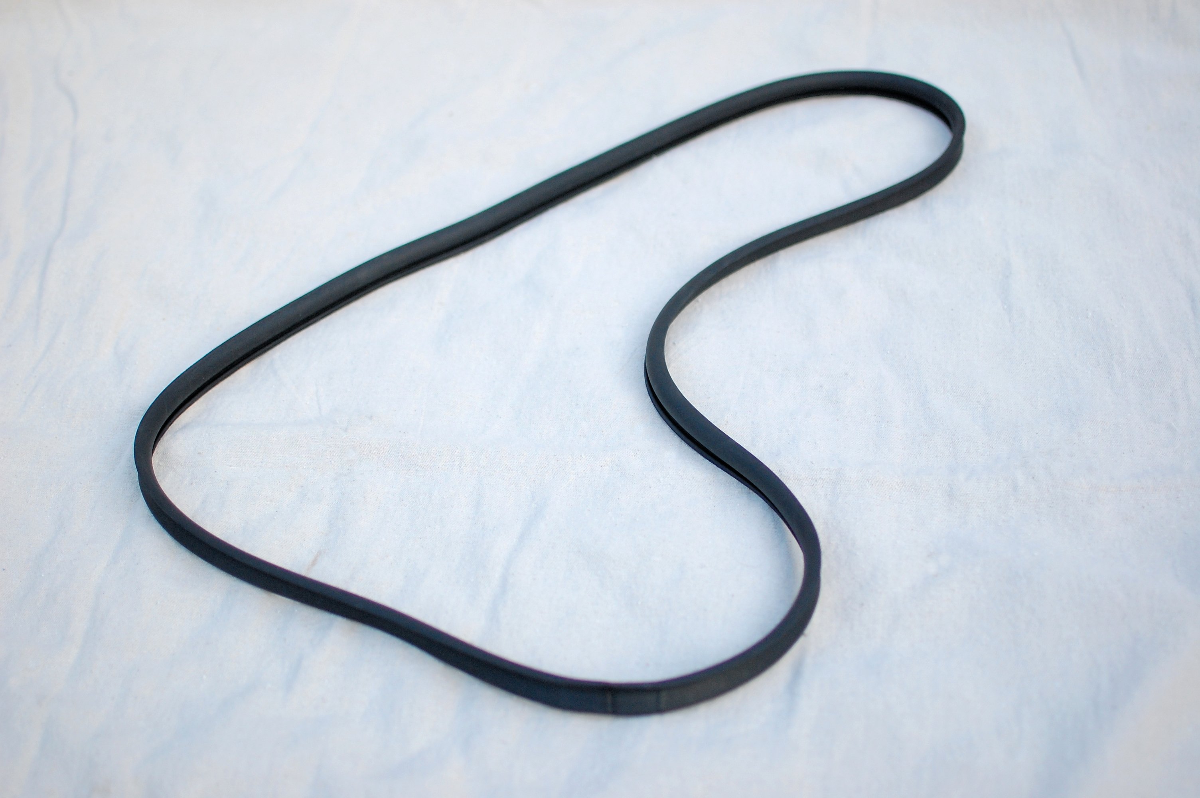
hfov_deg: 37.9
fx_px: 1748
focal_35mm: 52
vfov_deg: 25.7
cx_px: 600
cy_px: 399
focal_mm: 35
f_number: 2
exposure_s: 1/500
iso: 400
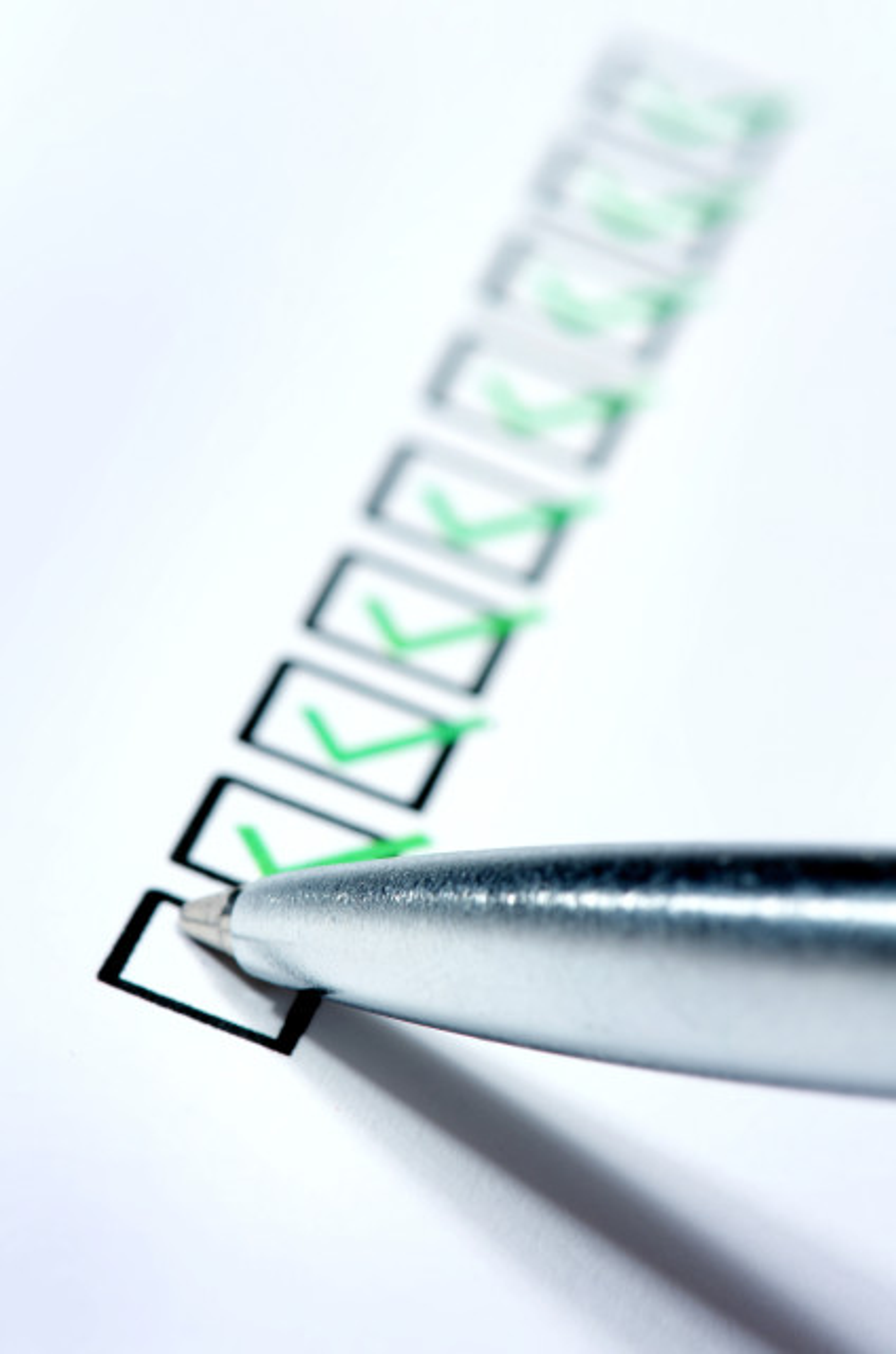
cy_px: 677
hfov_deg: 10.7
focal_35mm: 128
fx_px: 4780
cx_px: 448
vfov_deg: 16.1
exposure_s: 1/20
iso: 100
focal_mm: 85
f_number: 14
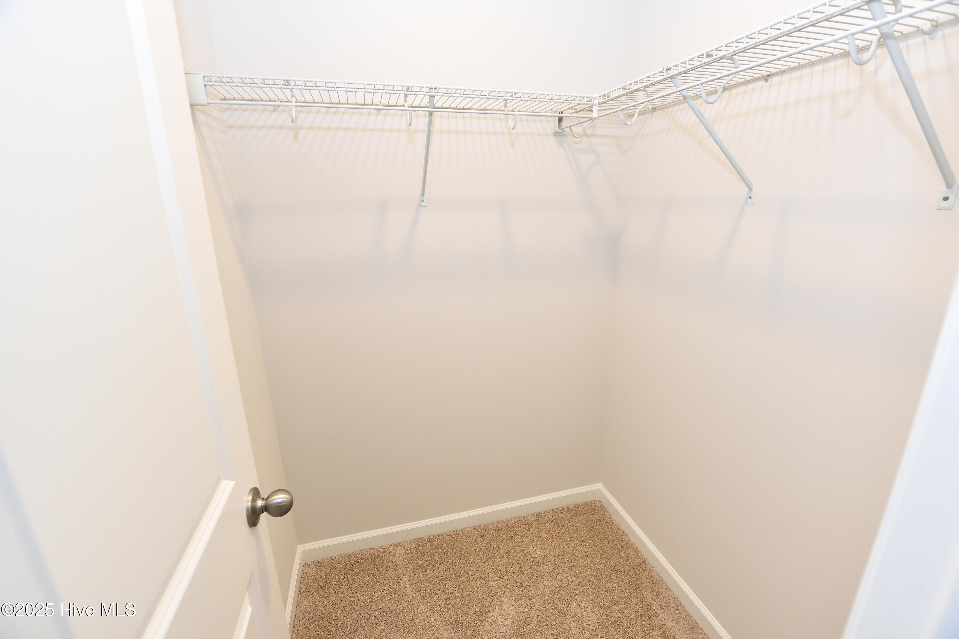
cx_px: 480
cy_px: 320
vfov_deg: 77.3
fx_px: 400
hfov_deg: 100.4
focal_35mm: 15
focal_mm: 10
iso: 800
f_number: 4.5
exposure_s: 1/80
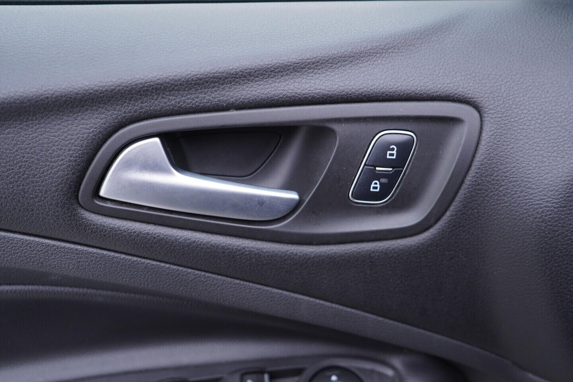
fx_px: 573
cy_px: 191
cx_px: 286
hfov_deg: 53.1
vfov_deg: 36.9
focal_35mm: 36
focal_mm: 24
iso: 160
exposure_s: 1/40
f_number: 2.8
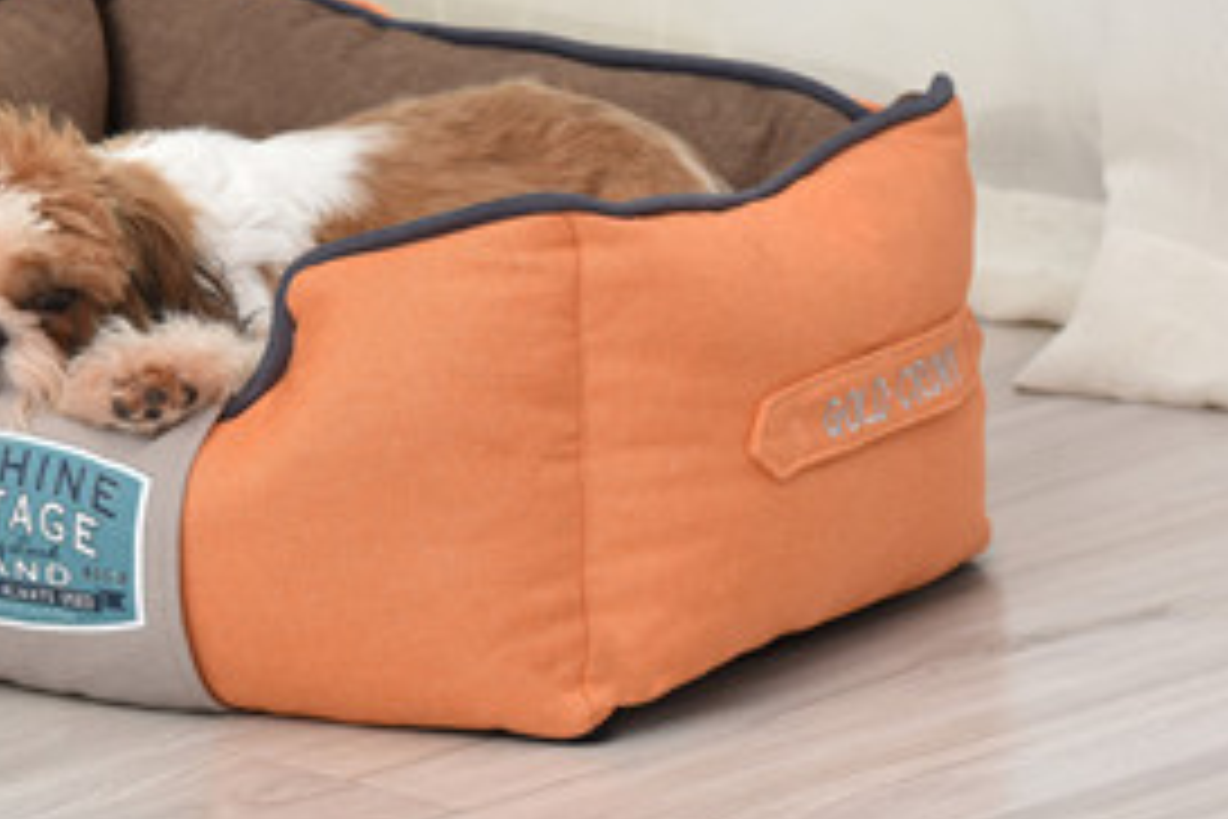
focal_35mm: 357
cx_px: -301
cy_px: -47
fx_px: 12177
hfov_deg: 5.7
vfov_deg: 3.8
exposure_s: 1/160
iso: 500
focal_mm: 122
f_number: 5.6
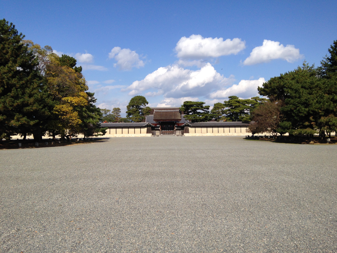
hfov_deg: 55.4
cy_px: 126
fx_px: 321
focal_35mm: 33
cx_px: 168
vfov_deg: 42.9
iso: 50
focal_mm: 4.12
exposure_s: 1/2262
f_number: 2.4
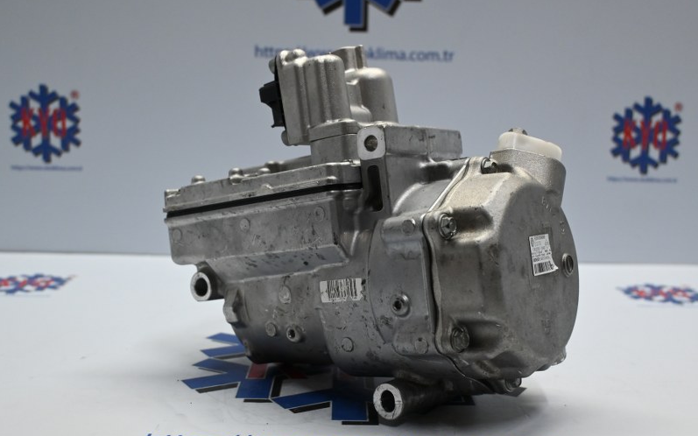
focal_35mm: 45
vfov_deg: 28.9
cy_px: 229
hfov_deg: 44.8
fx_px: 847
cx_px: 349
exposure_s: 1/125
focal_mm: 29
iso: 1100
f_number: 4.8
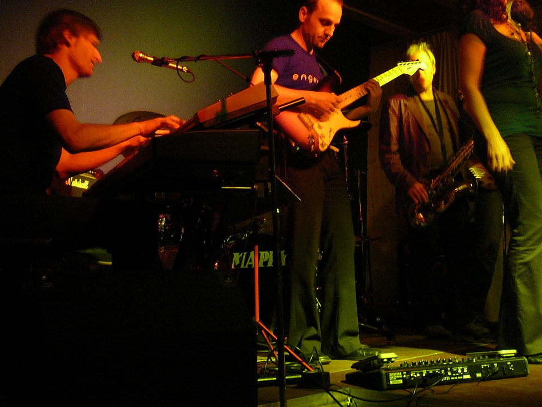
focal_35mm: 46
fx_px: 720
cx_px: 269
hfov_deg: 41.2
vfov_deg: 31.5
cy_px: 175
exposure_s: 1/8
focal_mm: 5.2
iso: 200
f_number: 2.8
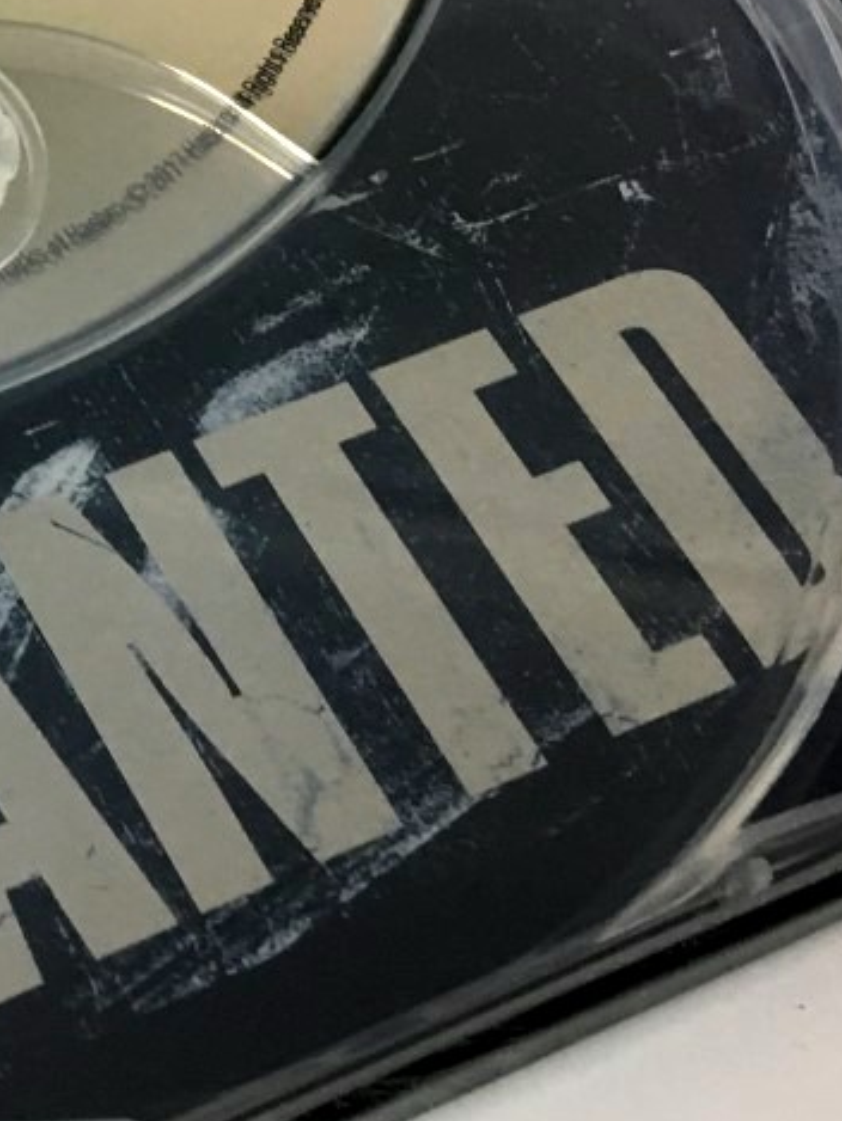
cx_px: -332
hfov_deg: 15.6
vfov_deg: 21.7
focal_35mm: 89
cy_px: 220
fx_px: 2885
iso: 64
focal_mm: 4.15
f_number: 2.2
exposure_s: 1/17
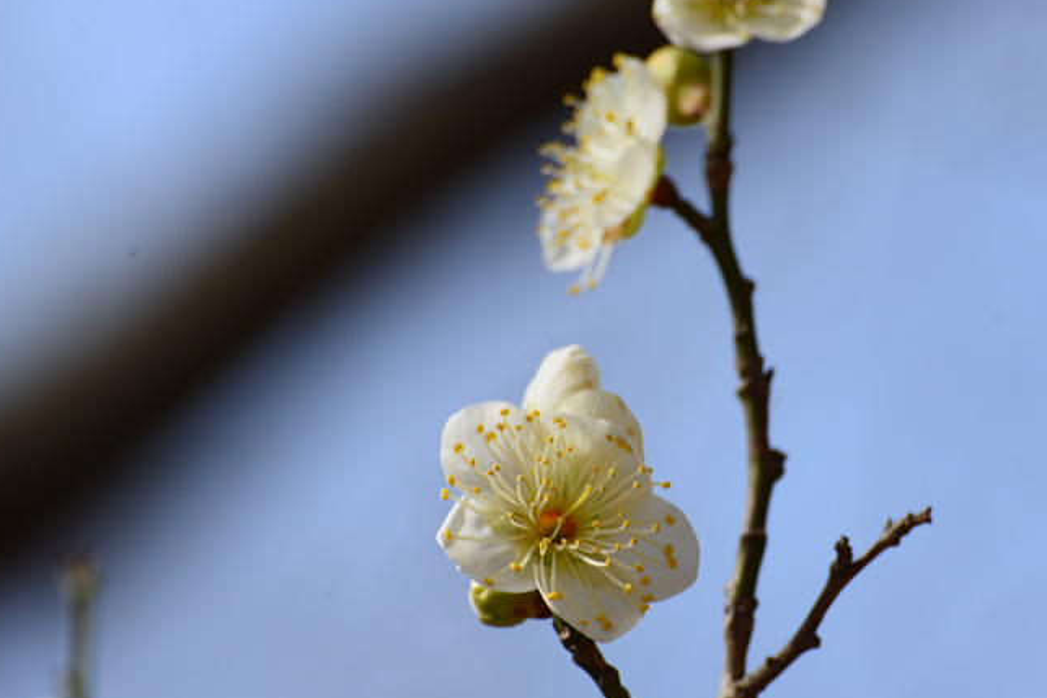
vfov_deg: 2.9
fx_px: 13581
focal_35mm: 467
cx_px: 664
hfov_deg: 4.4
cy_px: 405
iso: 200
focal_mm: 300
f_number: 10
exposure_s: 1/250
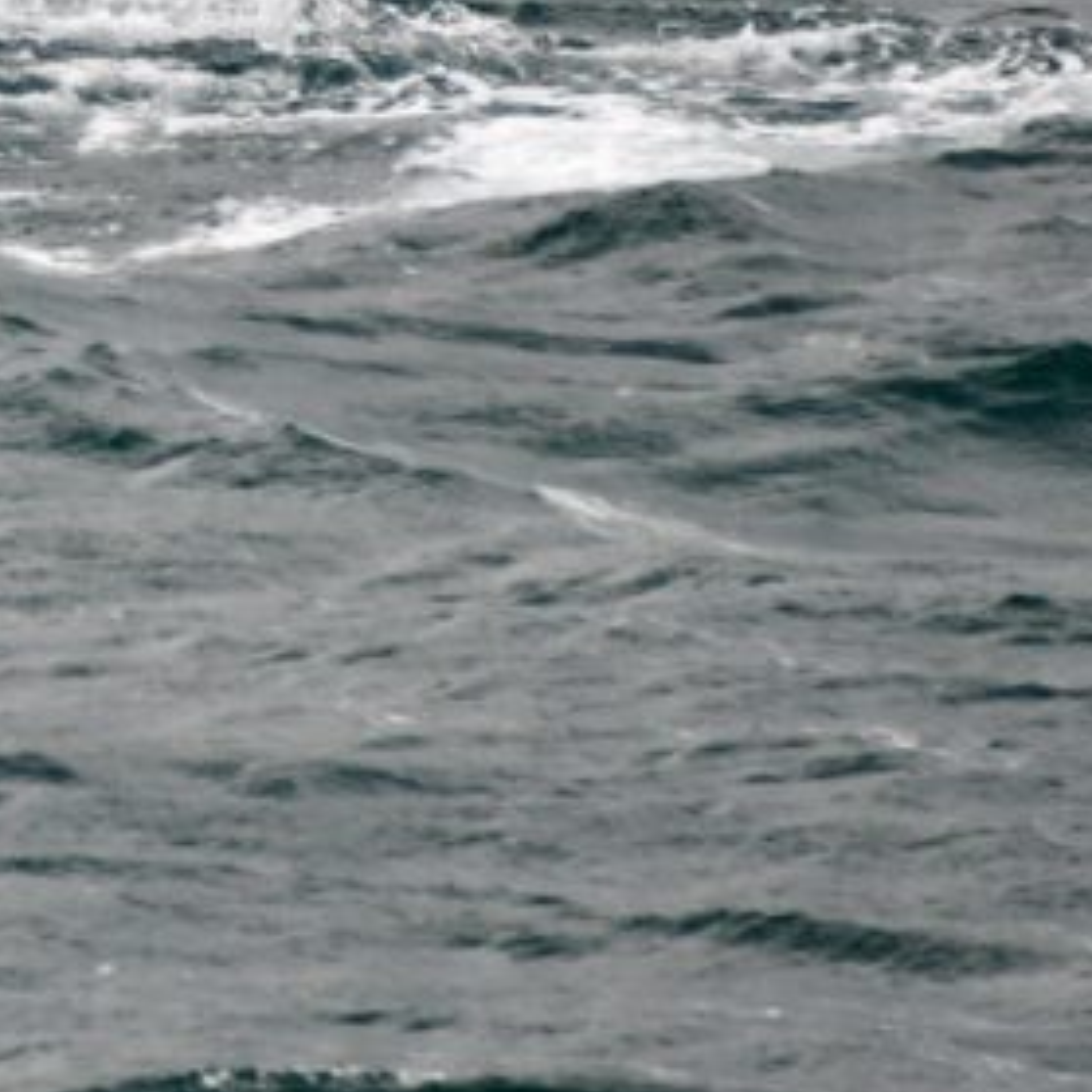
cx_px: -744
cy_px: -292
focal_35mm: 1509
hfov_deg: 1.2
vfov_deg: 1.2
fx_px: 53857
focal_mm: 300
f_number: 5.6
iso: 280
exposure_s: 1/500
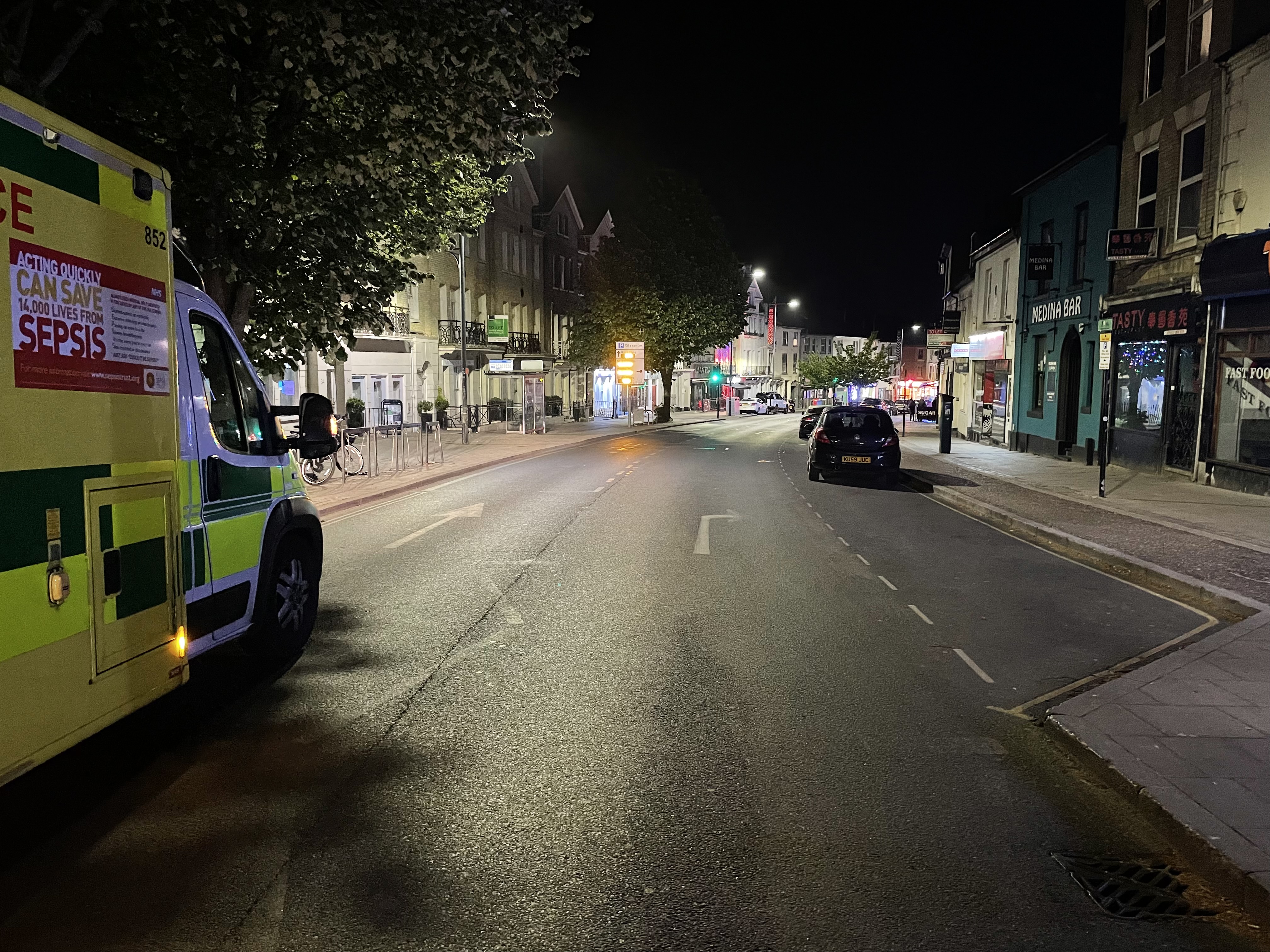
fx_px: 954
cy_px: 476
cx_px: 635
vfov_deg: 53.1
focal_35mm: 26
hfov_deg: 67.3
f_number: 1.6
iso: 1000
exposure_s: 1/28
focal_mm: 4.2
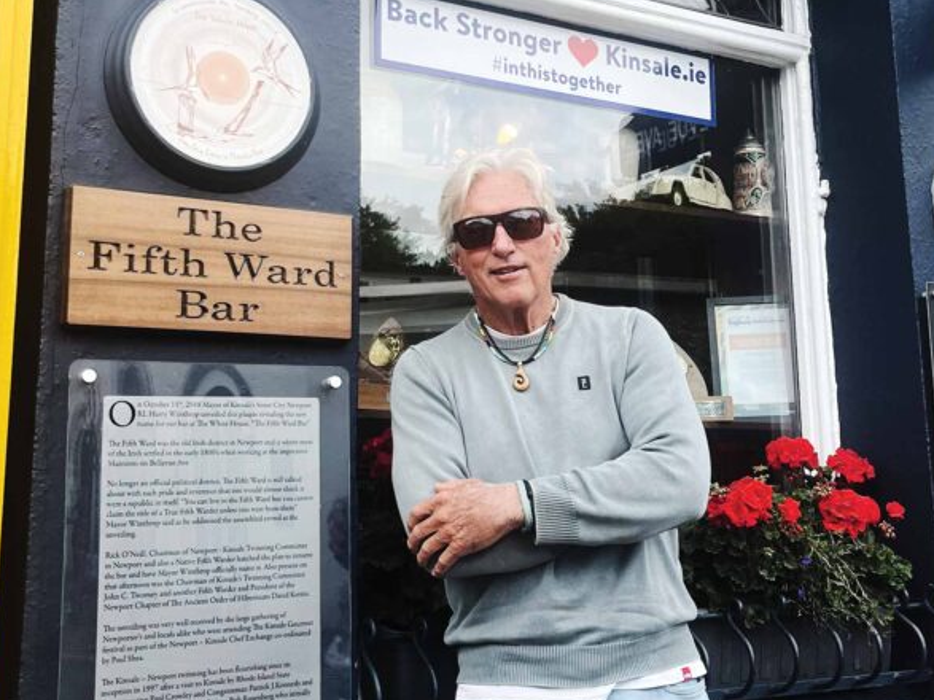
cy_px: 428
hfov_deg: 54.0
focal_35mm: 34
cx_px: 466
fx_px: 917
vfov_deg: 41.5
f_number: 1.6
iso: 50
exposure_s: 1/864
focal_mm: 5.1
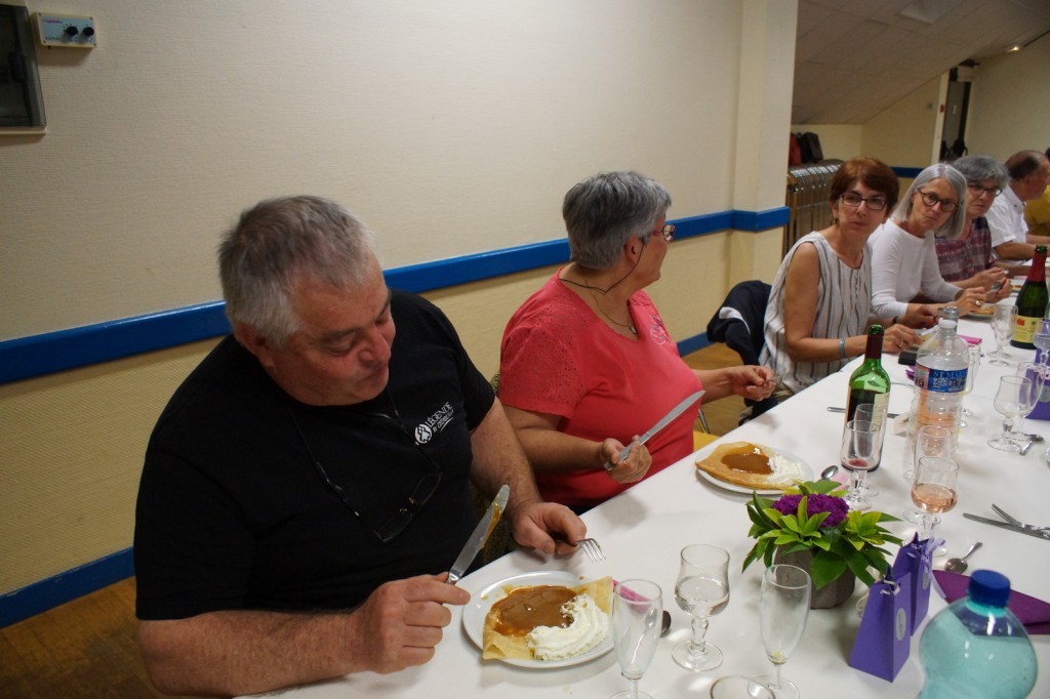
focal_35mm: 30
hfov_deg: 61.9
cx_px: 525
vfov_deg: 43.6
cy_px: 350
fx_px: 875
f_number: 4
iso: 1600
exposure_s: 1/125
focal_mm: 20
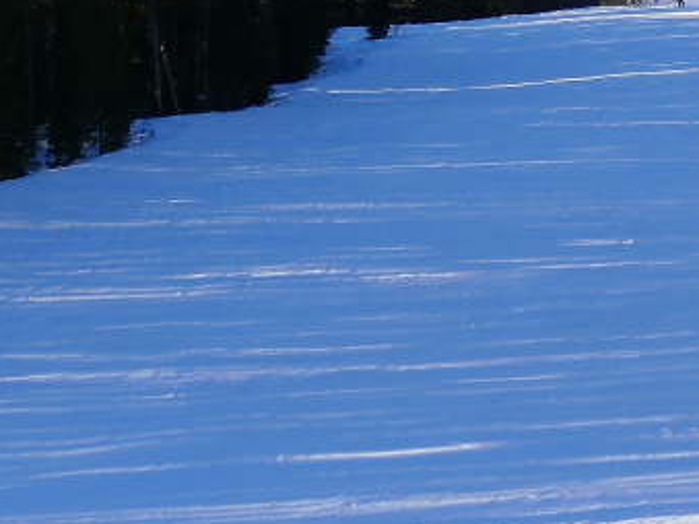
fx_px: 2624
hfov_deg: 15.0
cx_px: 656
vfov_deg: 11.1
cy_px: -190
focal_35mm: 130
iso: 80
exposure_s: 1/500
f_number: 3.5
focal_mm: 9.2
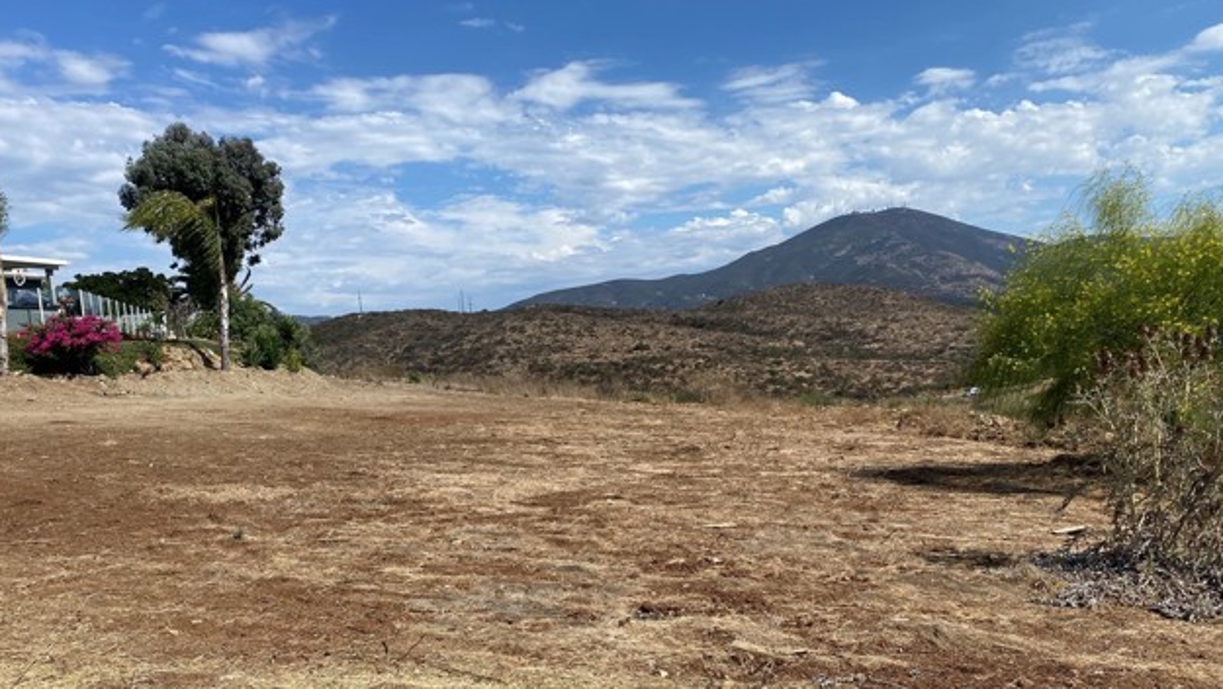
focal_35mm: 29
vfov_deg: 39.9
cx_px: 607
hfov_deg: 66.0
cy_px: 440
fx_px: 941
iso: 32
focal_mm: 4.25
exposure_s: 1/3984
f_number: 1.8
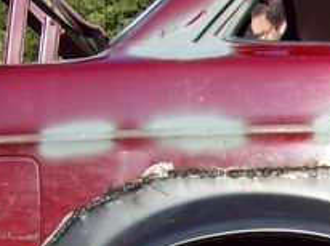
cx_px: 405
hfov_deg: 16.8
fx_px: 1066
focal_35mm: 112
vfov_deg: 12.8
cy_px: 319
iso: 80
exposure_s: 1/467
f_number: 2.7
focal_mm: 6
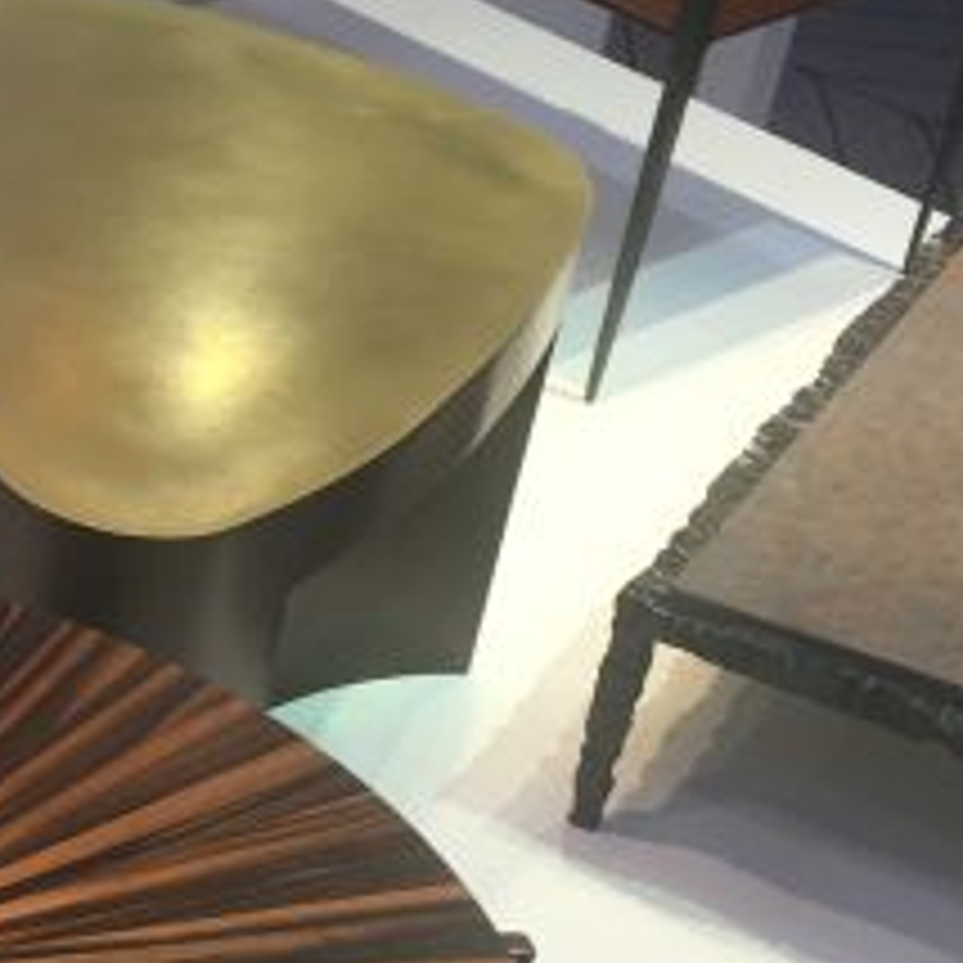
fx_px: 3022
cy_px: 666
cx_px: -356
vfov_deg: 18.0
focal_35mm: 96
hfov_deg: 16.9
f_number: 2.2
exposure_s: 1/50
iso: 32
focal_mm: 4.15
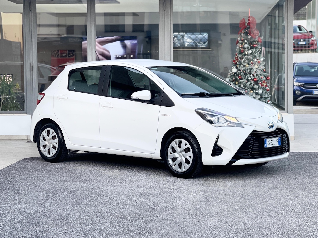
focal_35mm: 65
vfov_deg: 22.6
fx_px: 597
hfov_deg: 29.8
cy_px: 119
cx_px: 160
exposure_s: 1/121
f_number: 2.2
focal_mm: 7.5
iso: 80
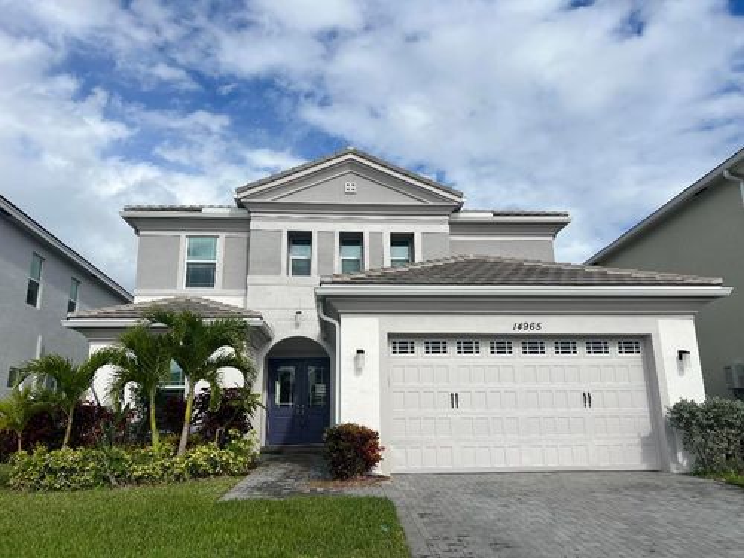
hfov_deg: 67.3
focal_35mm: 26
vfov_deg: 53.1
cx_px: 372
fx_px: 559
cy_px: 279
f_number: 1.5
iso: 50
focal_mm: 5.7
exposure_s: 1/7463
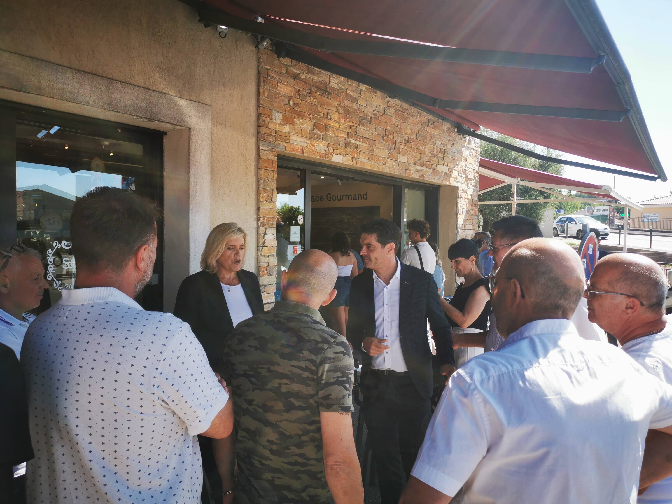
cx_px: 336
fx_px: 524
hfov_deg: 65.3
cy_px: 252
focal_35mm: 27
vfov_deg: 51.4
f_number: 1.8
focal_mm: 5.58
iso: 50
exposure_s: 1/787
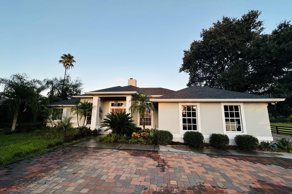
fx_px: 122
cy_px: 95
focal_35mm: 15
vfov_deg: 77.3
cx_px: 148
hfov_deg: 100.4
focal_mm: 2.22
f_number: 2.2
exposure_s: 1/231
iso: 40
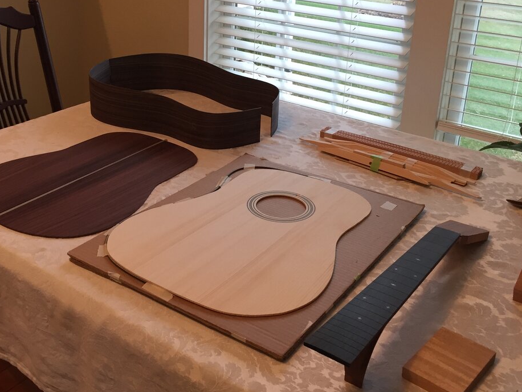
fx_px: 573
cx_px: 210
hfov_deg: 48.7
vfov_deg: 37.4
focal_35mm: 38
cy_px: 140
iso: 50
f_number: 2.2
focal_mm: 4.15
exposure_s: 1/33
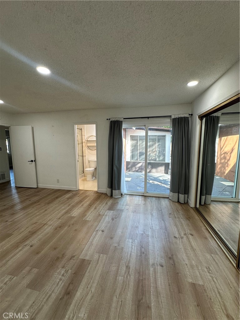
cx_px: 120
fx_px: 129
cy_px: 160
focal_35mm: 14
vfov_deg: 102.1
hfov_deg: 85.7
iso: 125
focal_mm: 2.22
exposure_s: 1/120
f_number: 2.2
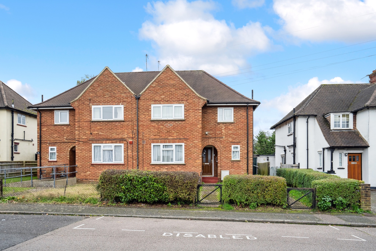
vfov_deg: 51.3
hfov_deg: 71.5
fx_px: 261
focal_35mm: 25
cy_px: 126
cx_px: 188
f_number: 6.3
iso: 1600
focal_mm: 25
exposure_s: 1/640
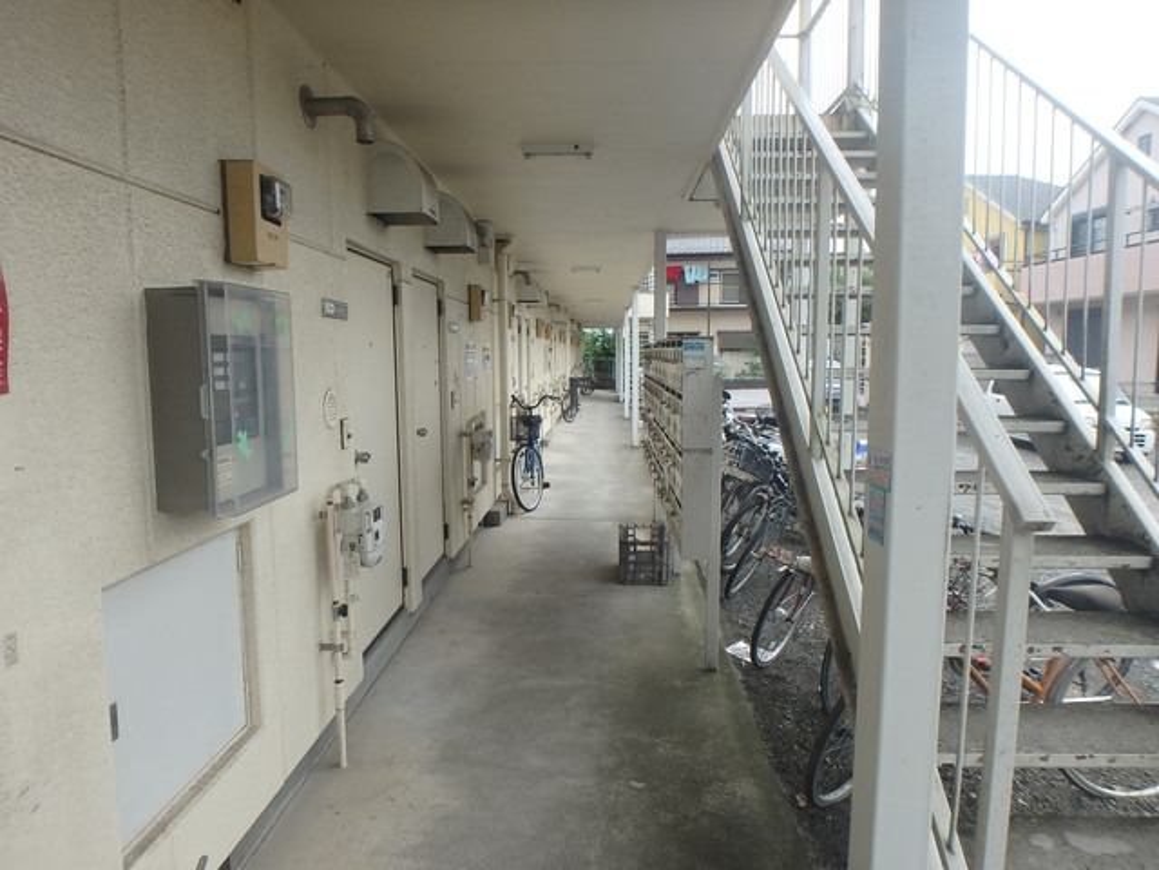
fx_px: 703
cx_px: 580
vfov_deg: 63.4
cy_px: 435
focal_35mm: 21
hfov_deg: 79.0
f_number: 3.5
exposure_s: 1/250
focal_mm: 3.7
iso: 125
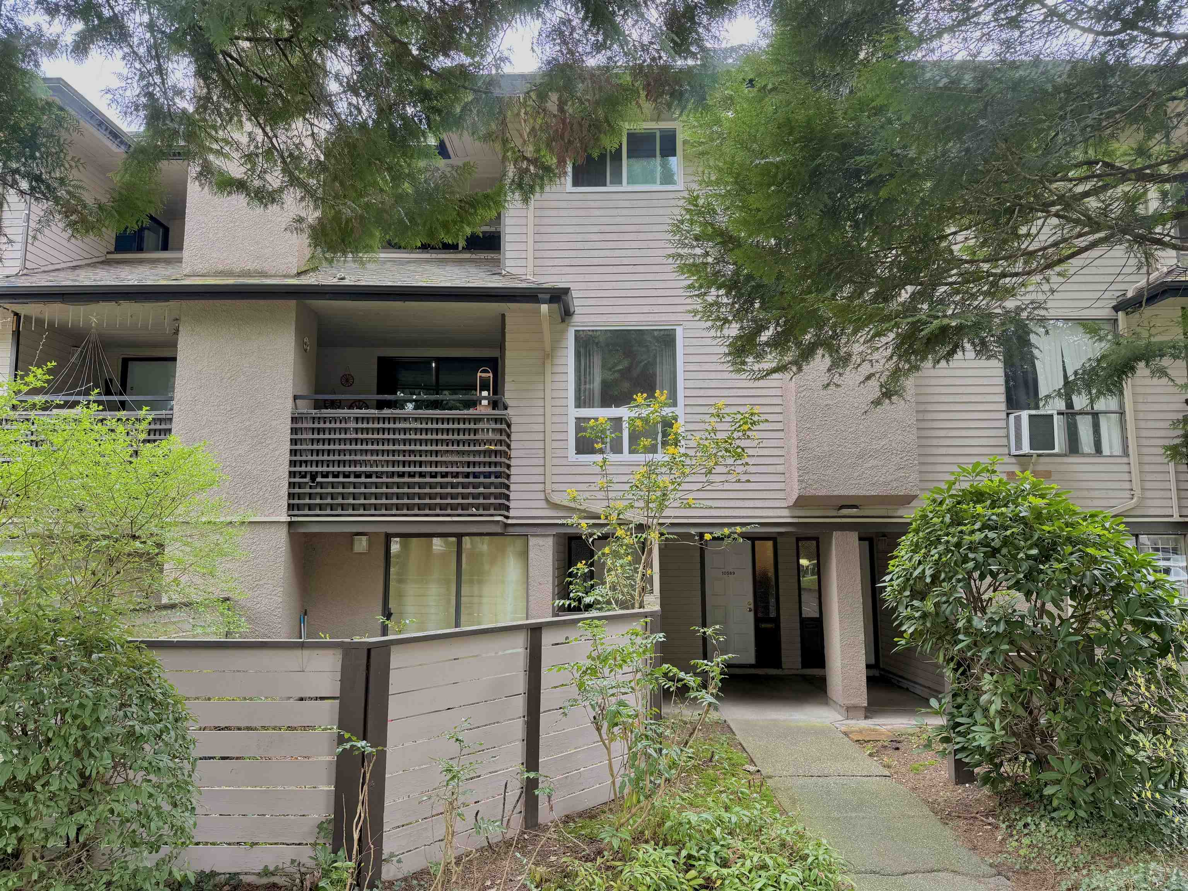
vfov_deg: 56.8
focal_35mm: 24
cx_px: 594
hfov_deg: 71.6
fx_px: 824
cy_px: 446
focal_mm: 6.76
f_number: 1.78
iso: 80
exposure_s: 1/121
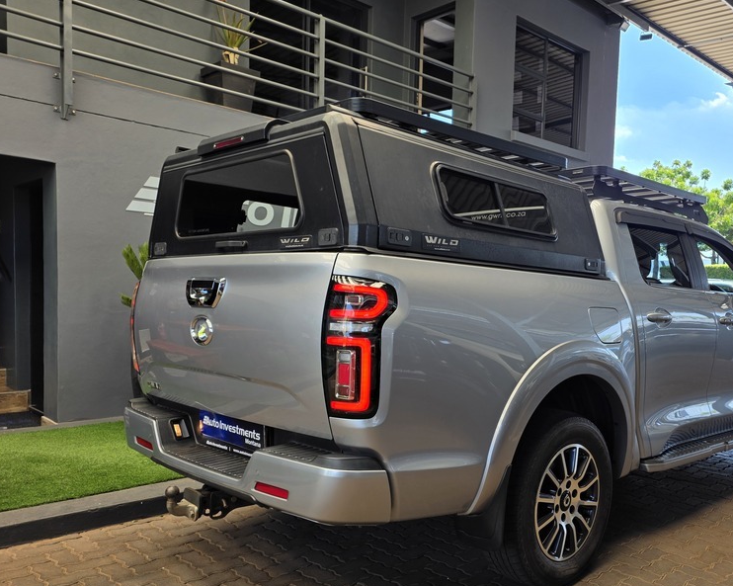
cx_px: 463
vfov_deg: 47.0
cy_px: 330
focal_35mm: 31
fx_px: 672
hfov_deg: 56.4
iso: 40
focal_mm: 6.25
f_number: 1.7
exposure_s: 1/359
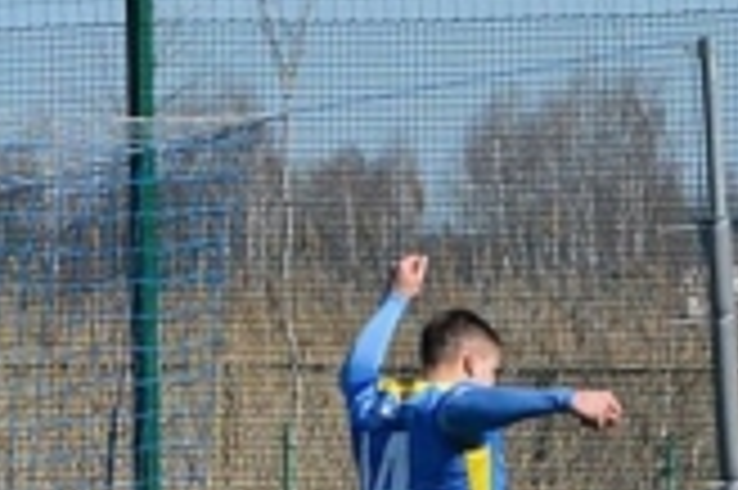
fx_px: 12646
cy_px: 627
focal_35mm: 618
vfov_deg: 2.2
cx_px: 477
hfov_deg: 3.3
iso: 3200
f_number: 11
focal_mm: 135
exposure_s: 1/4000
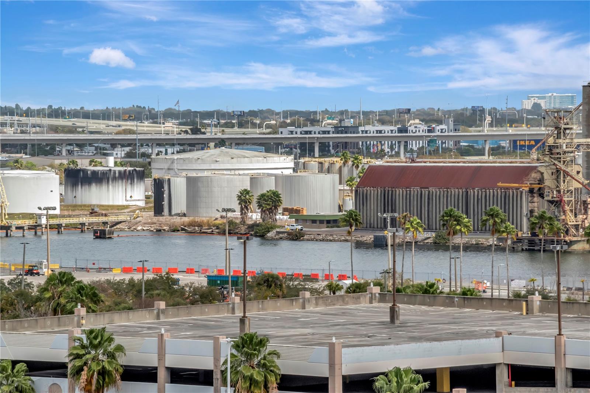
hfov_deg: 10.2
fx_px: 3318
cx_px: 295
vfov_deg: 6.8
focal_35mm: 202
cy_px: 196
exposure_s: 1/320
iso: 1000
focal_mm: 135
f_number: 14
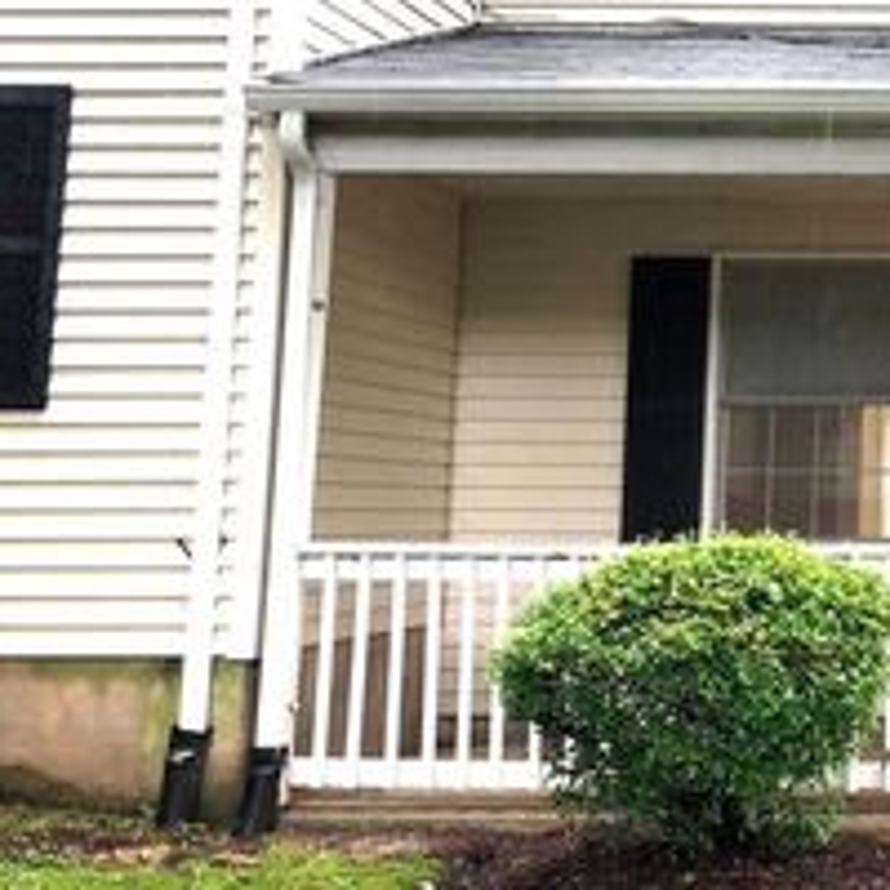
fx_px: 1803
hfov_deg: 24.7
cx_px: 1099
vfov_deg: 27.4
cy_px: 229
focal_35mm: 62
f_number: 1.8
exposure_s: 1/24
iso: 40
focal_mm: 3.99
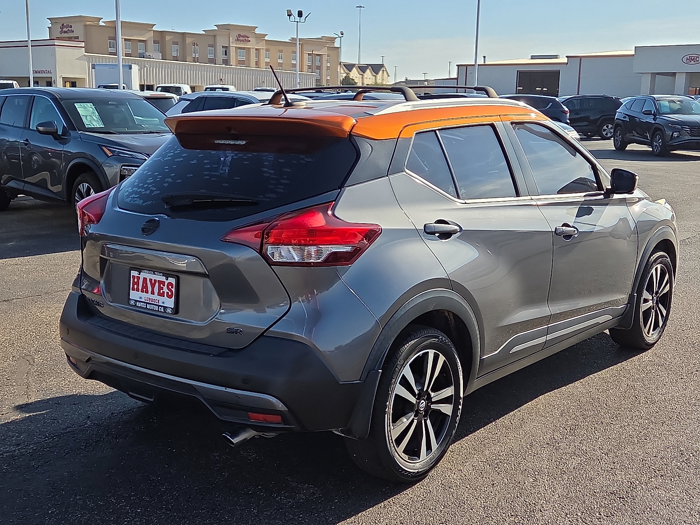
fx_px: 849
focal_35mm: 42
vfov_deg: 34.3
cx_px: 350
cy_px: 262
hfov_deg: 44.8
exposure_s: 1/1667
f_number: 1.8
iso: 25
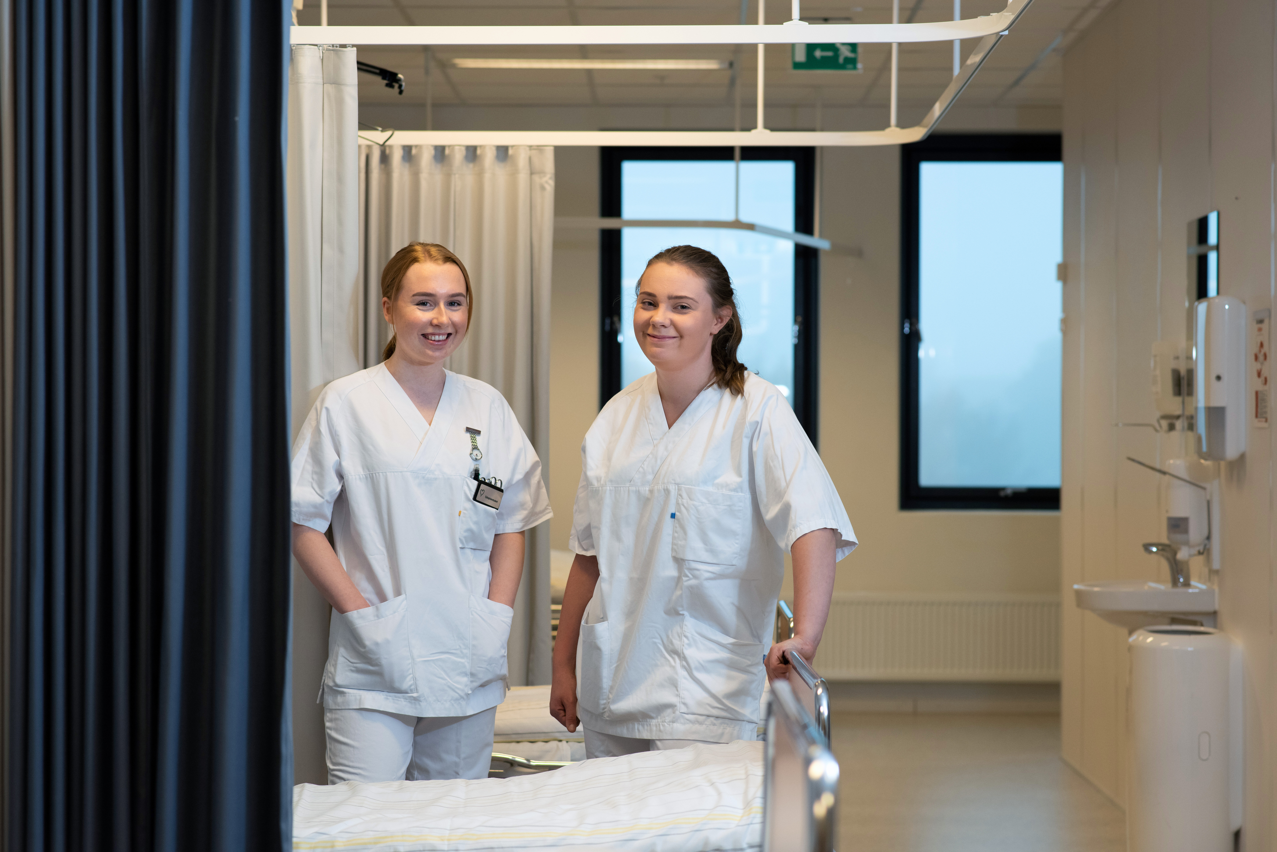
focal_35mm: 85
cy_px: 426
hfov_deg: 23.9
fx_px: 3016
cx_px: 638
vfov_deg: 16.1
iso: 800
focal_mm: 85
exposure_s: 1/200
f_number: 4.5
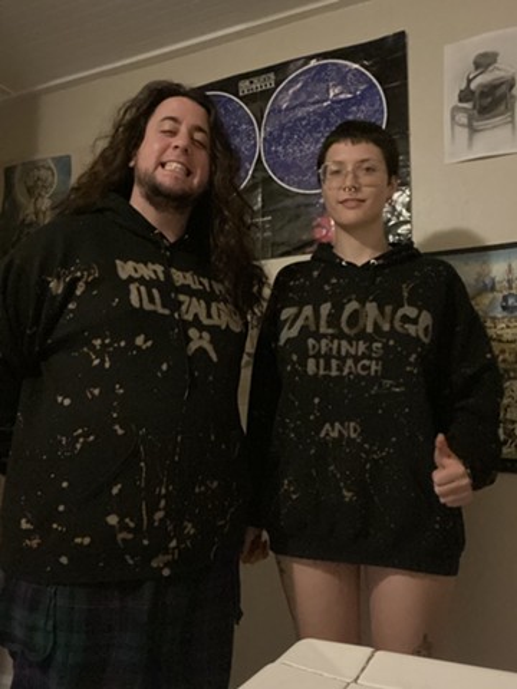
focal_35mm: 30
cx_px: 258
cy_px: 344
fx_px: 597
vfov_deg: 60.0
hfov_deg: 46.8
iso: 1600
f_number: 2.2
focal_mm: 2.7
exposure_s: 1/15
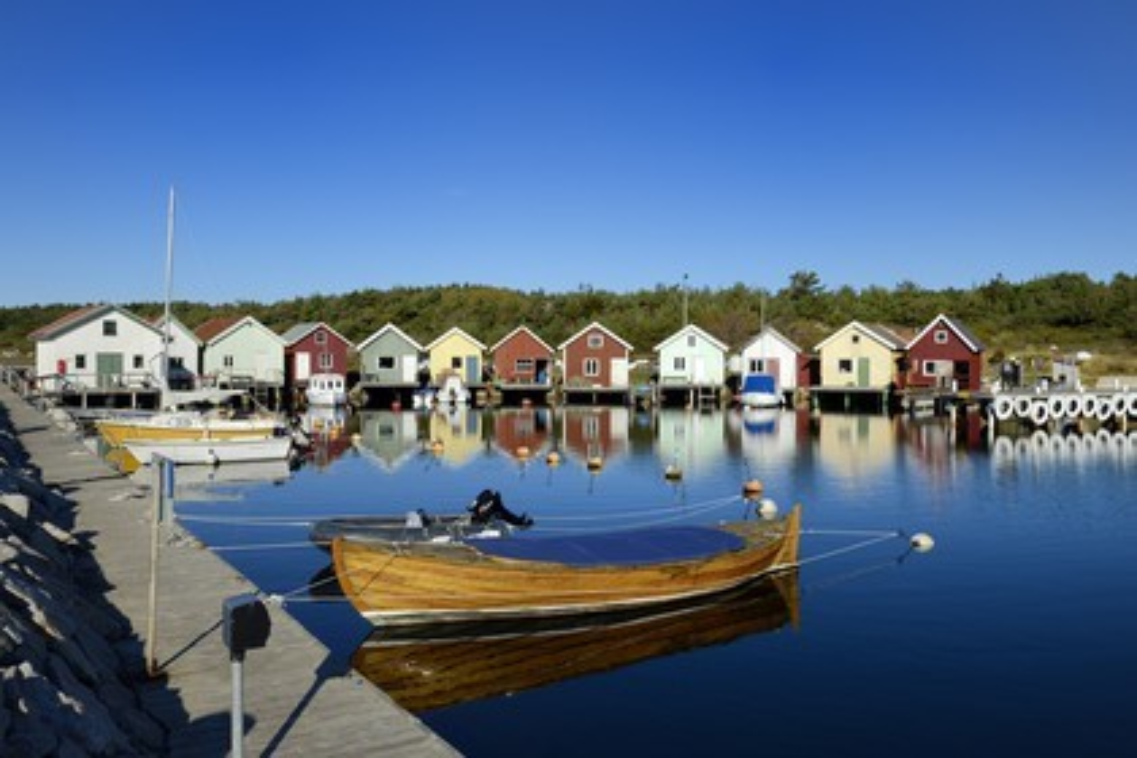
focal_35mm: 32
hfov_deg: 58.7
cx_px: 568
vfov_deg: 41.1
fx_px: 1011
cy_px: 379
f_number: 14
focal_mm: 32
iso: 200
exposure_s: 1/250
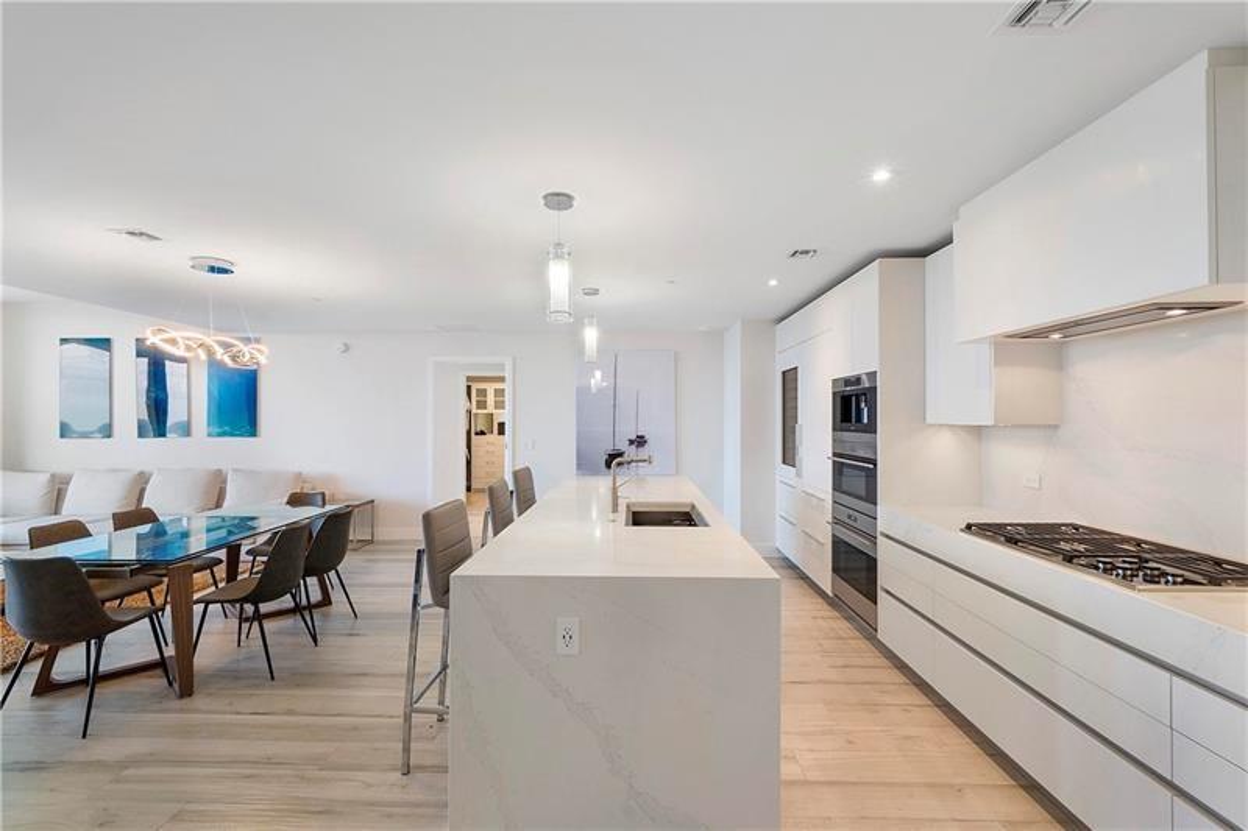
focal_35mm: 15
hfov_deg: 100.4
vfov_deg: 77.3
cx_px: 624
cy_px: 416
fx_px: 520
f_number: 11
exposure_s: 1/4
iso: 160
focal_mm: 10
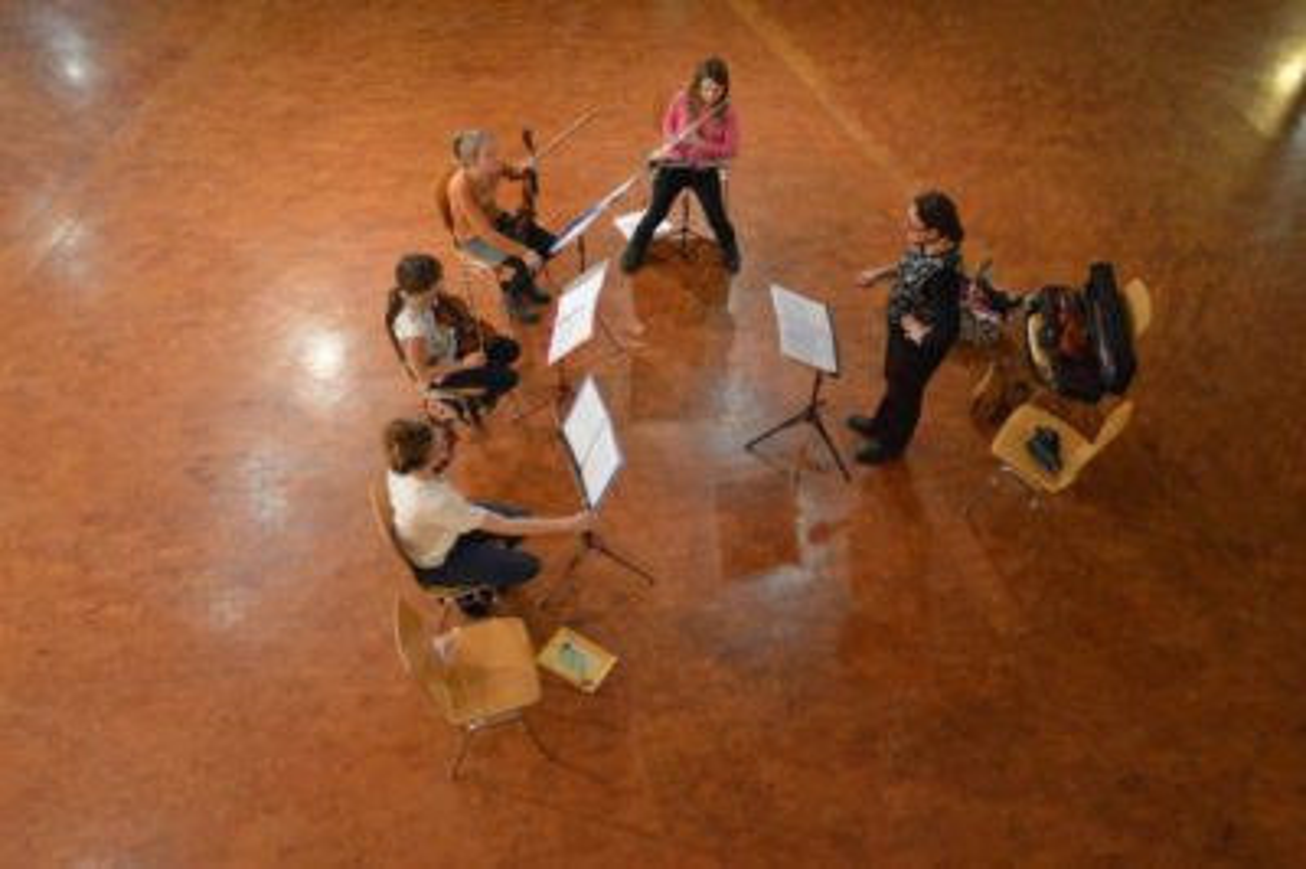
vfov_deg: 41.6
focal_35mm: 32
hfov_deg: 59.5
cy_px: 434
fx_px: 1142
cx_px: 653
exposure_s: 1/30
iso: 2500
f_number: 3.8
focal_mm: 21
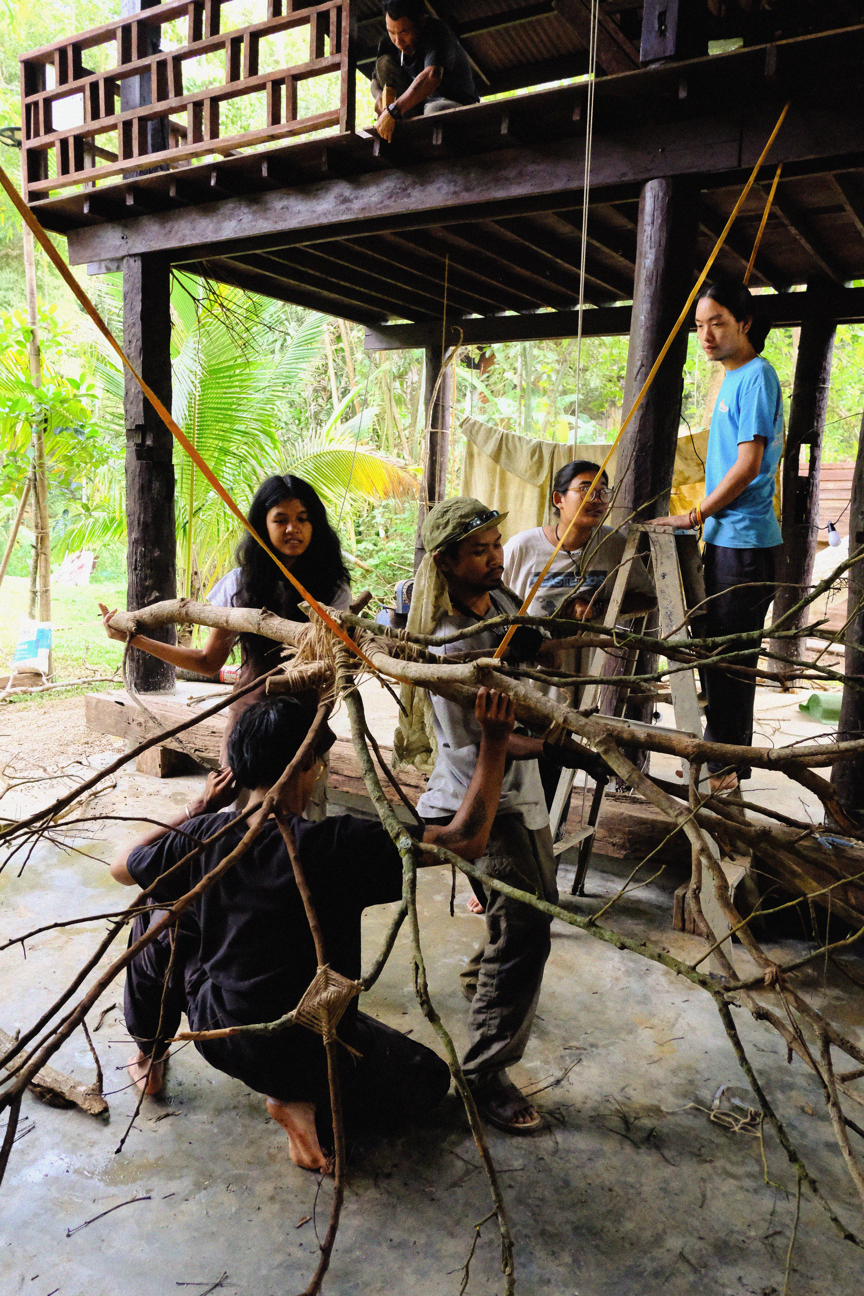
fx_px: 972
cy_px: 648
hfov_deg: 47.9
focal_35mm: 27
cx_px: 432
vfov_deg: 67.4
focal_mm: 18.1
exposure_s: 1/1000
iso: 10000
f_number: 4
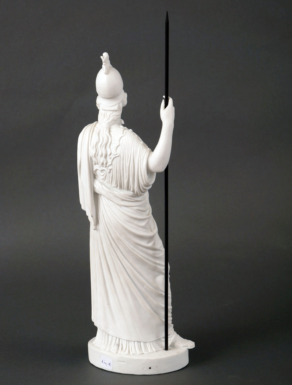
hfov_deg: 13.6
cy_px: 192
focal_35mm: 110
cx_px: 146
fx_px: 1228
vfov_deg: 17.8
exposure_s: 1/125
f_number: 8
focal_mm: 55
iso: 200
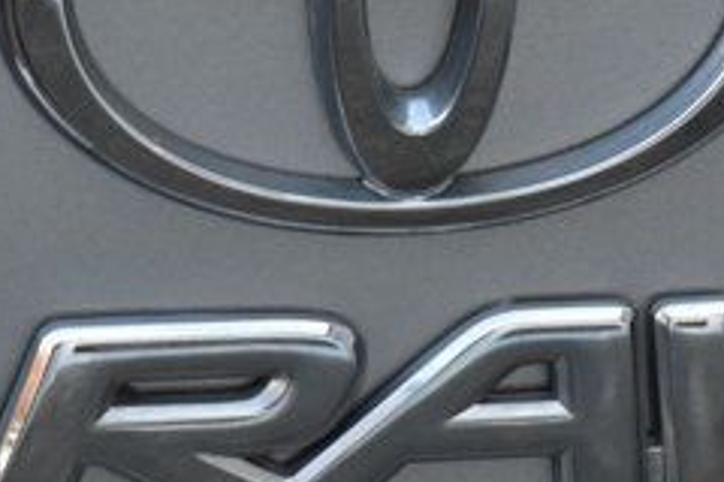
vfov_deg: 3.9
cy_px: 485
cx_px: 878
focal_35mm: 352
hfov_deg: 5.8
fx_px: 7081
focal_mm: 55
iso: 400
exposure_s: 1/50
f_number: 8
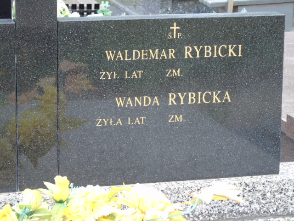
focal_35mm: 124
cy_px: 110
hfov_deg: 15.9
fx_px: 1053
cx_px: 147
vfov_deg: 12.0
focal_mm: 22
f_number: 4.6
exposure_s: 1/50
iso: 100
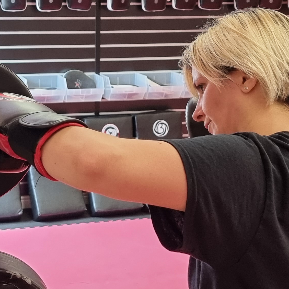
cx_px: 80
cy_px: 142
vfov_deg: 23.1
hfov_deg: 22.9
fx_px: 708
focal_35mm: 75
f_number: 1.8
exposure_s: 1/120
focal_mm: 6.7
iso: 125
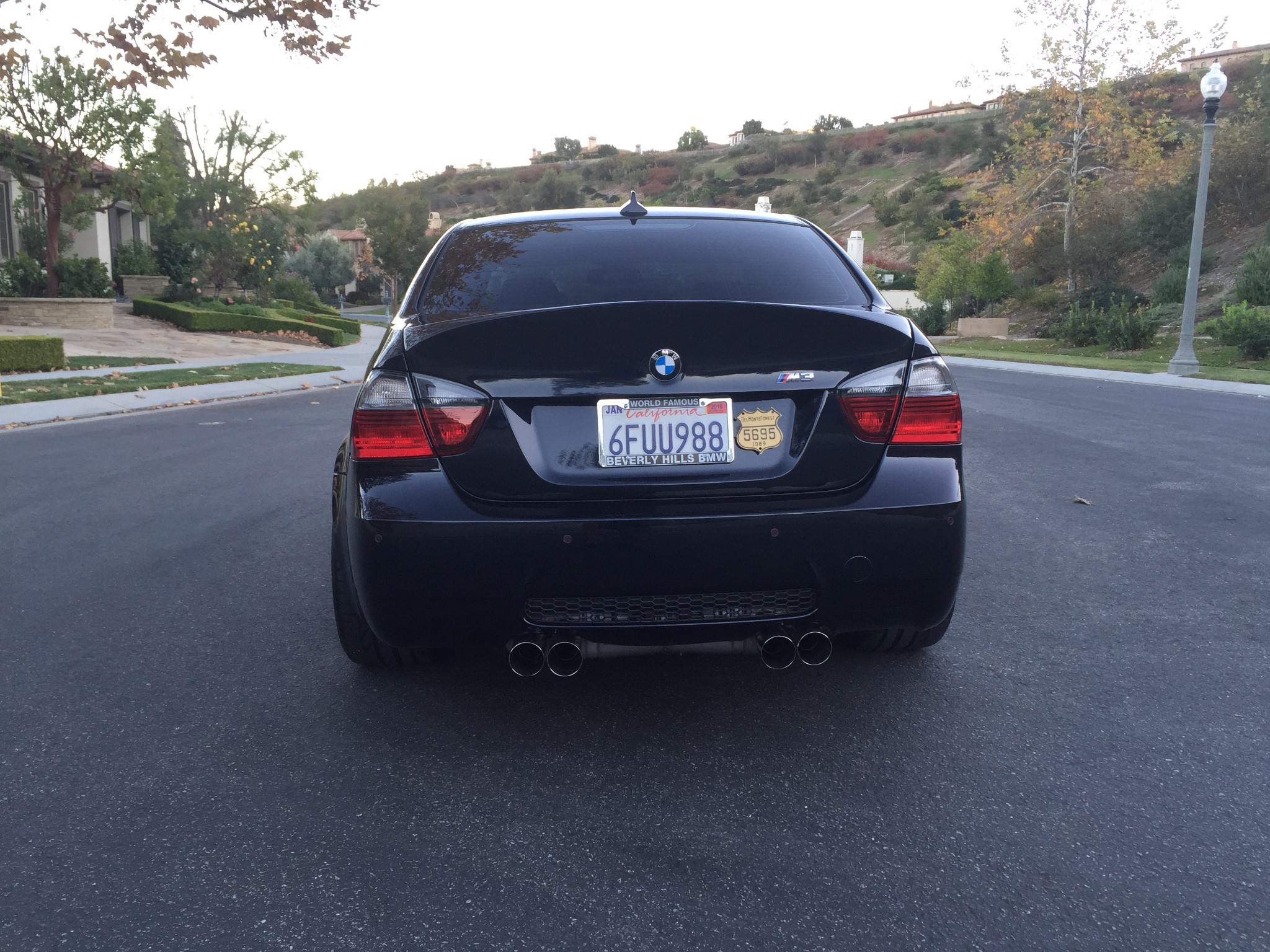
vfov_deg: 48.2
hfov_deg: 61.7
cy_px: 476
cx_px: 635
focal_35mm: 29
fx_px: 1064
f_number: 2.2
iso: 40
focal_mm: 4.15
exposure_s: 1/60
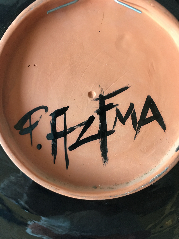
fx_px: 200
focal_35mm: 29
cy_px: 120
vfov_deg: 61.7
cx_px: 90
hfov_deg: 48.2
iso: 80
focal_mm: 4.15
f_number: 2.2
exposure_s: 1/17
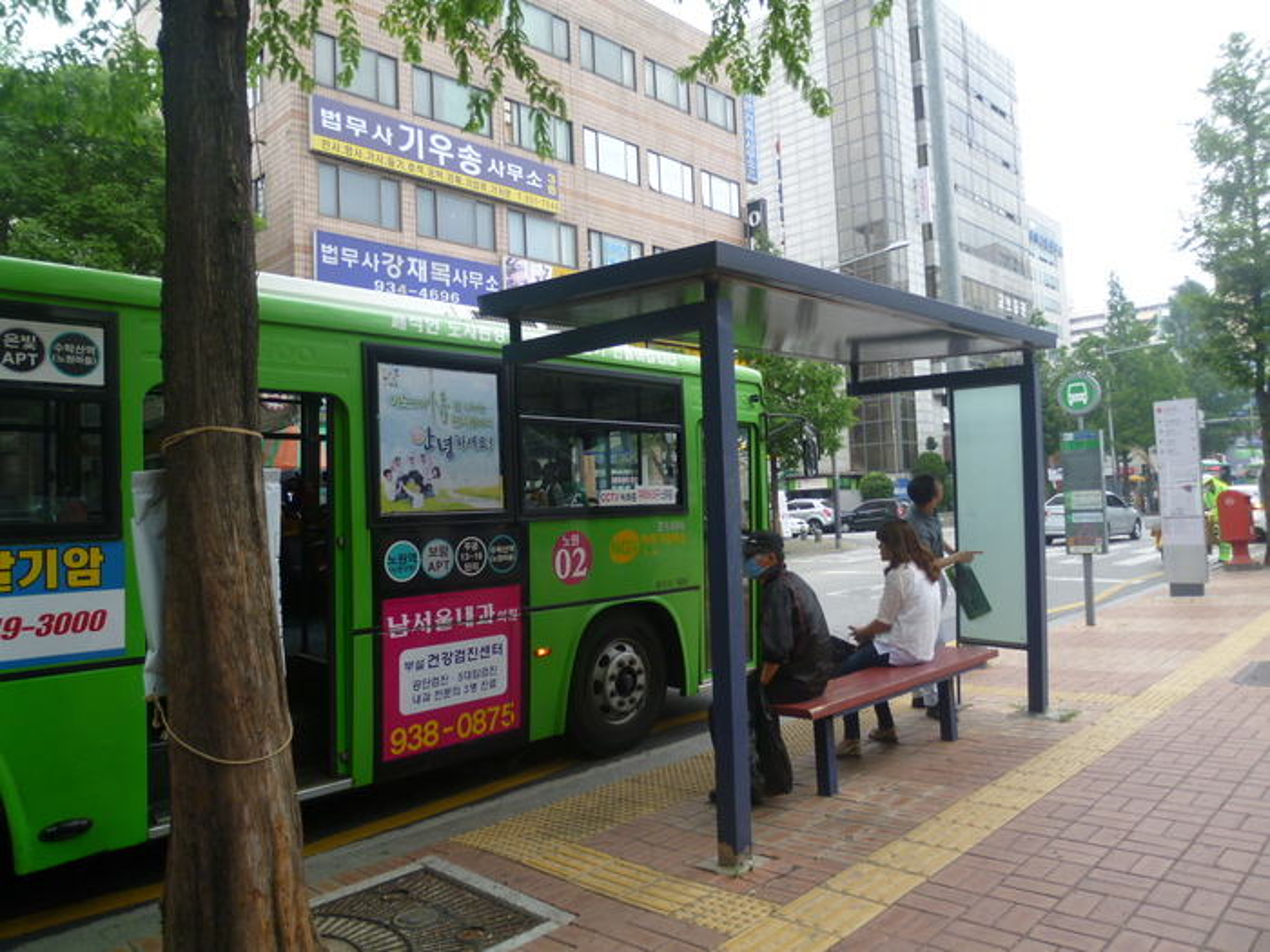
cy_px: 476
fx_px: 881
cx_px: 635
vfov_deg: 56.8
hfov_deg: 71.6
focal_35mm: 24
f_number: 2.2
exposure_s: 1/100
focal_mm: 4.3
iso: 80
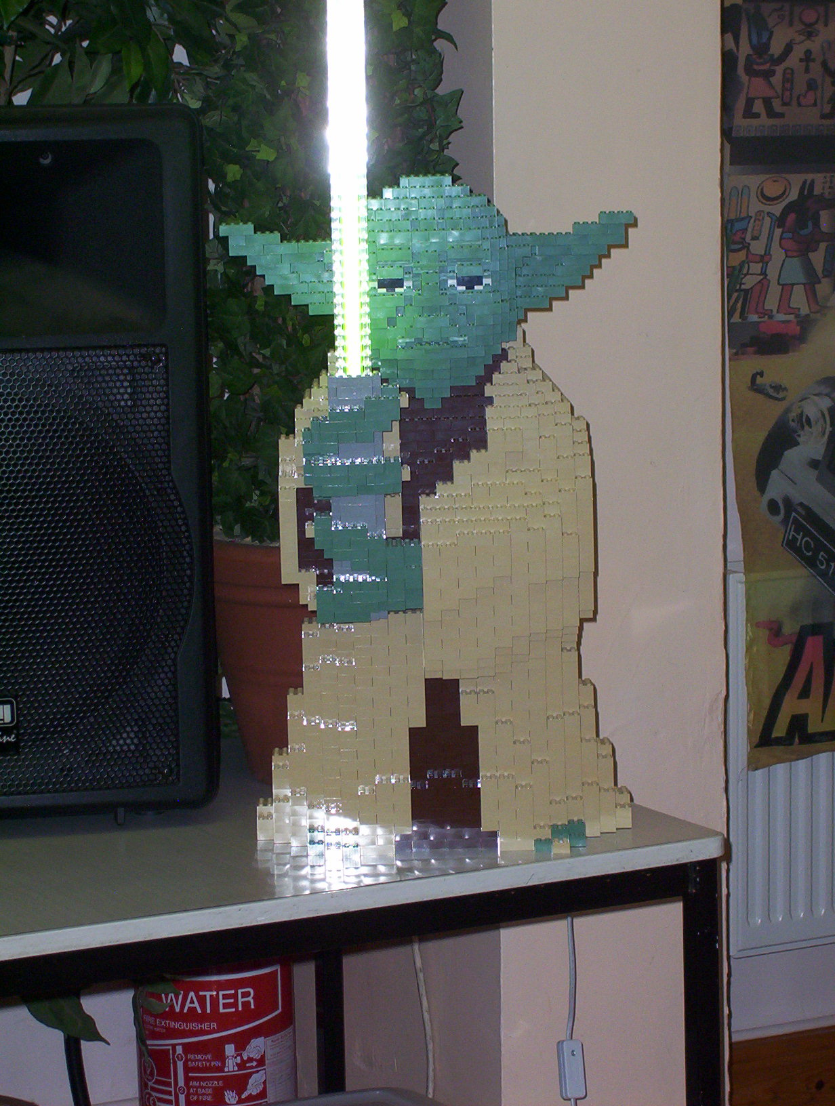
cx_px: 418
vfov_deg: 15.9
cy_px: 553
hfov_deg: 12.0
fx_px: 3972
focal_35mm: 124
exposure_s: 1/125
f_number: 4.62
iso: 140
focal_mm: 16.3
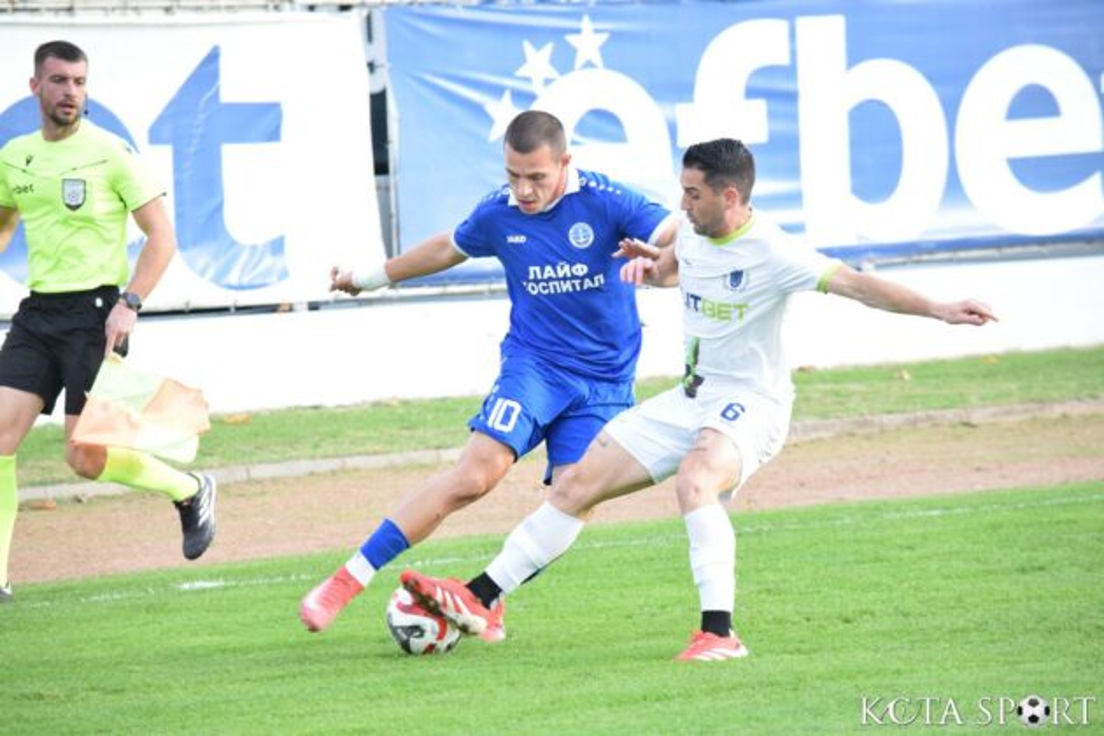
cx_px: 552
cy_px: 368
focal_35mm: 248
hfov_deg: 8.3
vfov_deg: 5.6
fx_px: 7589
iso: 1600
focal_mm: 165
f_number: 5
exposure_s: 1/1000
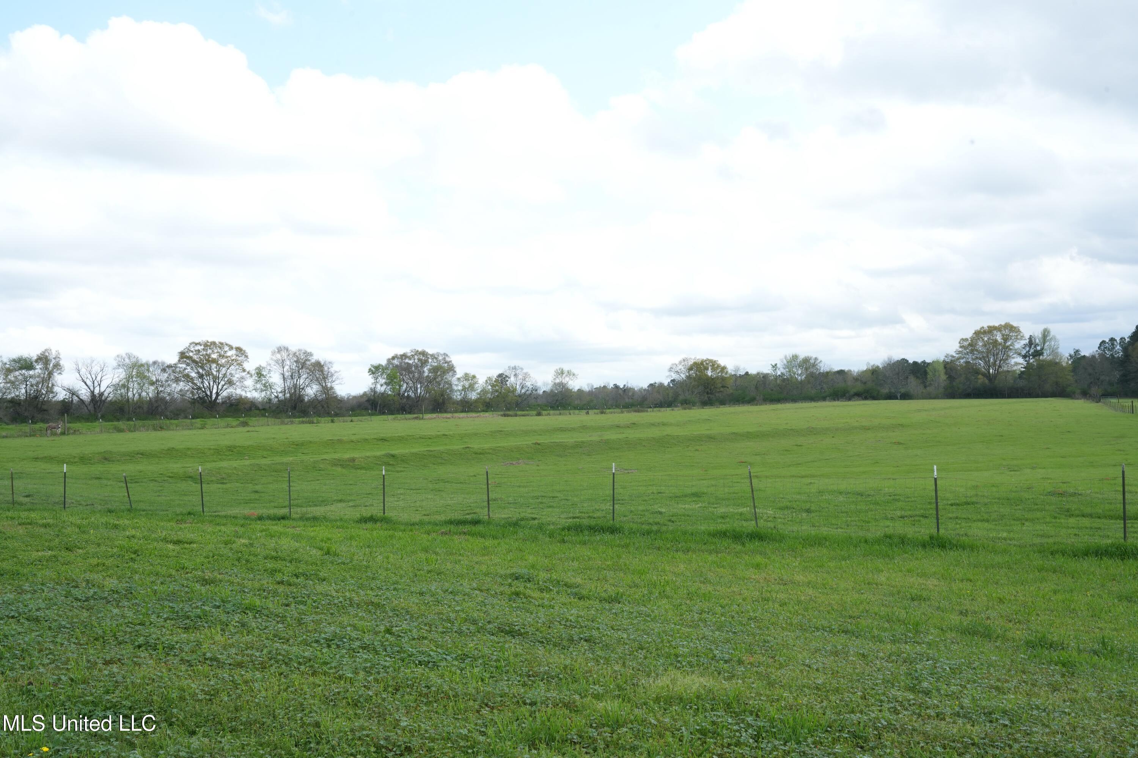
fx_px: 1075
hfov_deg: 55.8
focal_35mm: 34
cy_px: 379
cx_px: 569
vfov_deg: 38.9
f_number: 16
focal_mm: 34
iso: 250
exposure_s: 1/60
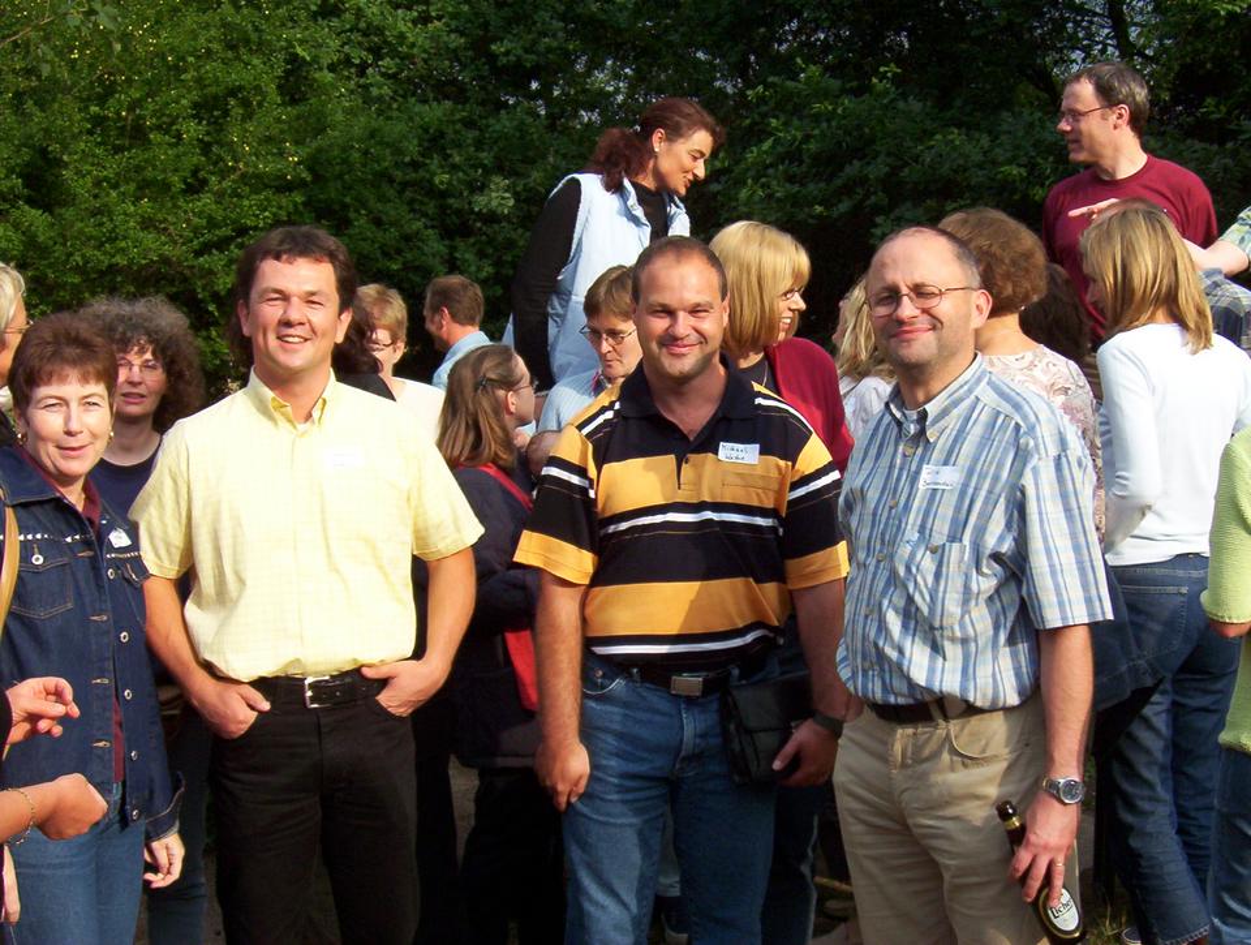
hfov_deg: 37.4
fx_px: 1848
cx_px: 626
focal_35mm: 51
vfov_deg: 28.7
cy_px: 472
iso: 100
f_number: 3.16
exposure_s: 1/765
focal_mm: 7.88
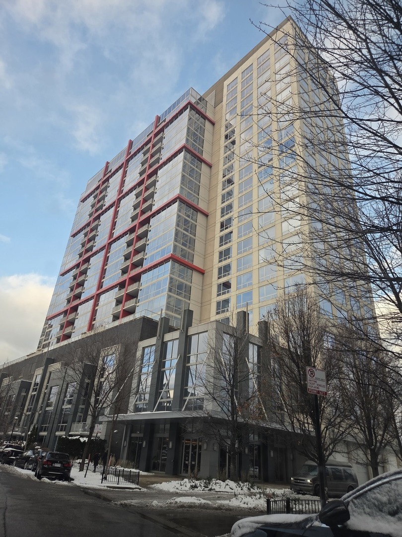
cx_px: 201
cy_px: 268
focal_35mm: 23
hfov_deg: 58.9
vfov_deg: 73.9
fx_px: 356
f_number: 1.8
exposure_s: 1/724
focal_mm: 5.4
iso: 80
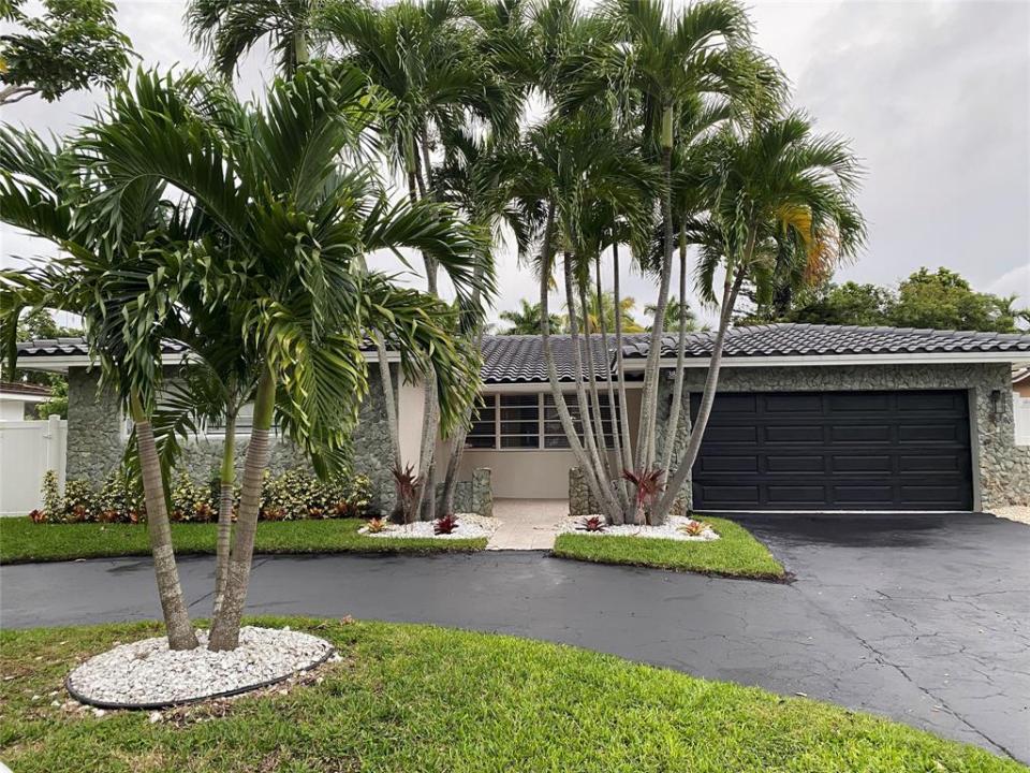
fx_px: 774
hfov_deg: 67.3
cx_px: 515
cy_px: 386
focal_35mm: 26
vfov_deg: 53.1
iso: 125
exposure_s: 1/94
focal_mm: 4.25
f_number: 1.8
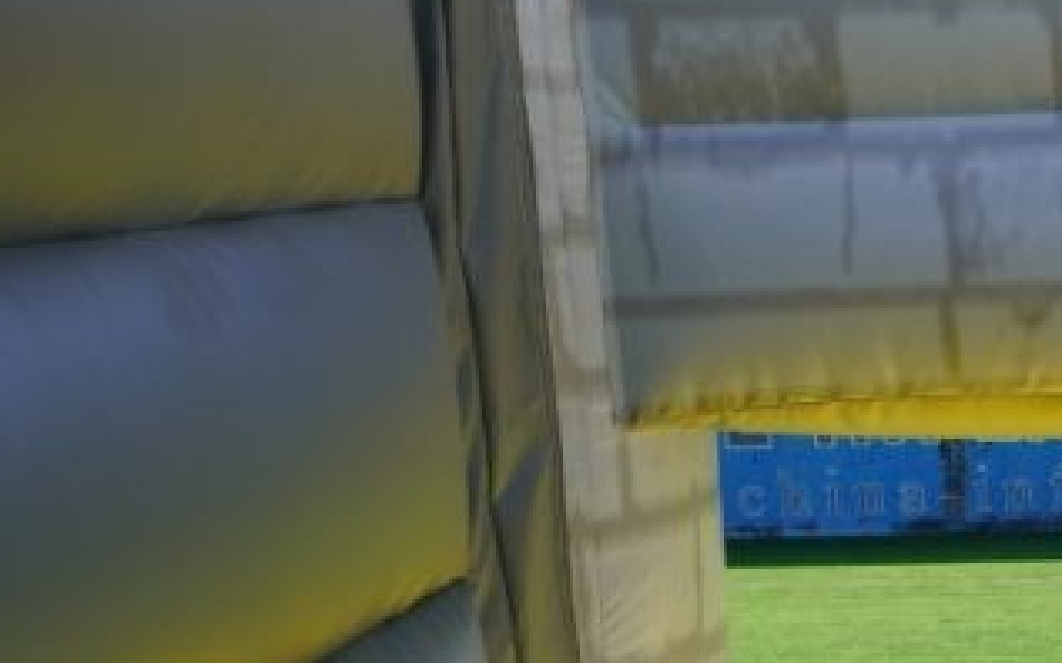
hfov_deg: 24.2
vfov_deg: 15.6
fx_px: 2286
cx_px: 1206
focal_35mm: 79
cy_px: 882
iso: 100
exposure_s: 1/125
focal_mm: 16
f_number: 9
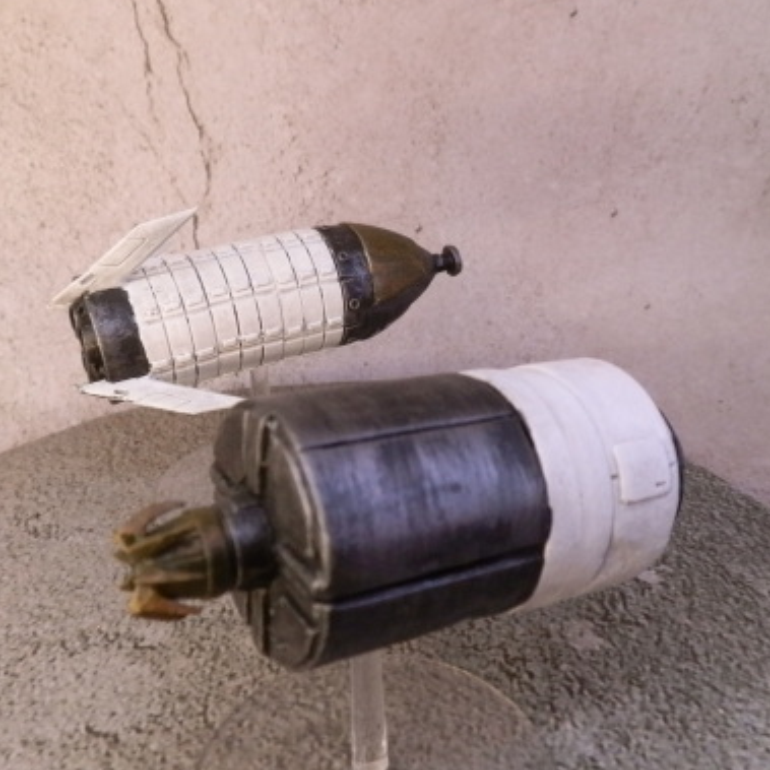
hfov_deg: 47.2
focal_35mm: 35
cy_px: 366
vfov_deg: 47.2
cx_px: 398
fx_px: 881
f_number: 3.1
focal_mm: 5
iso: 400
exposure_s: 1/100
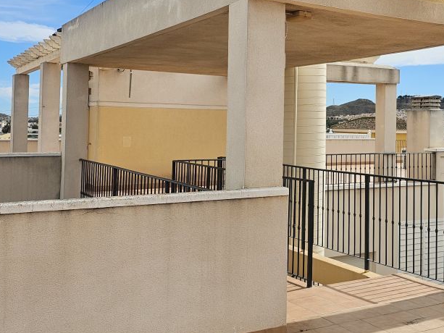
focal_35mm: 48
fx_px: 616
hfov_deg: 38.7
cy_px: 111
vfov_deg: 30.1
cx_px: 326
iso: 16
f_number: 1.7
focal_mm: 6.3
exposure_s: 1/1376
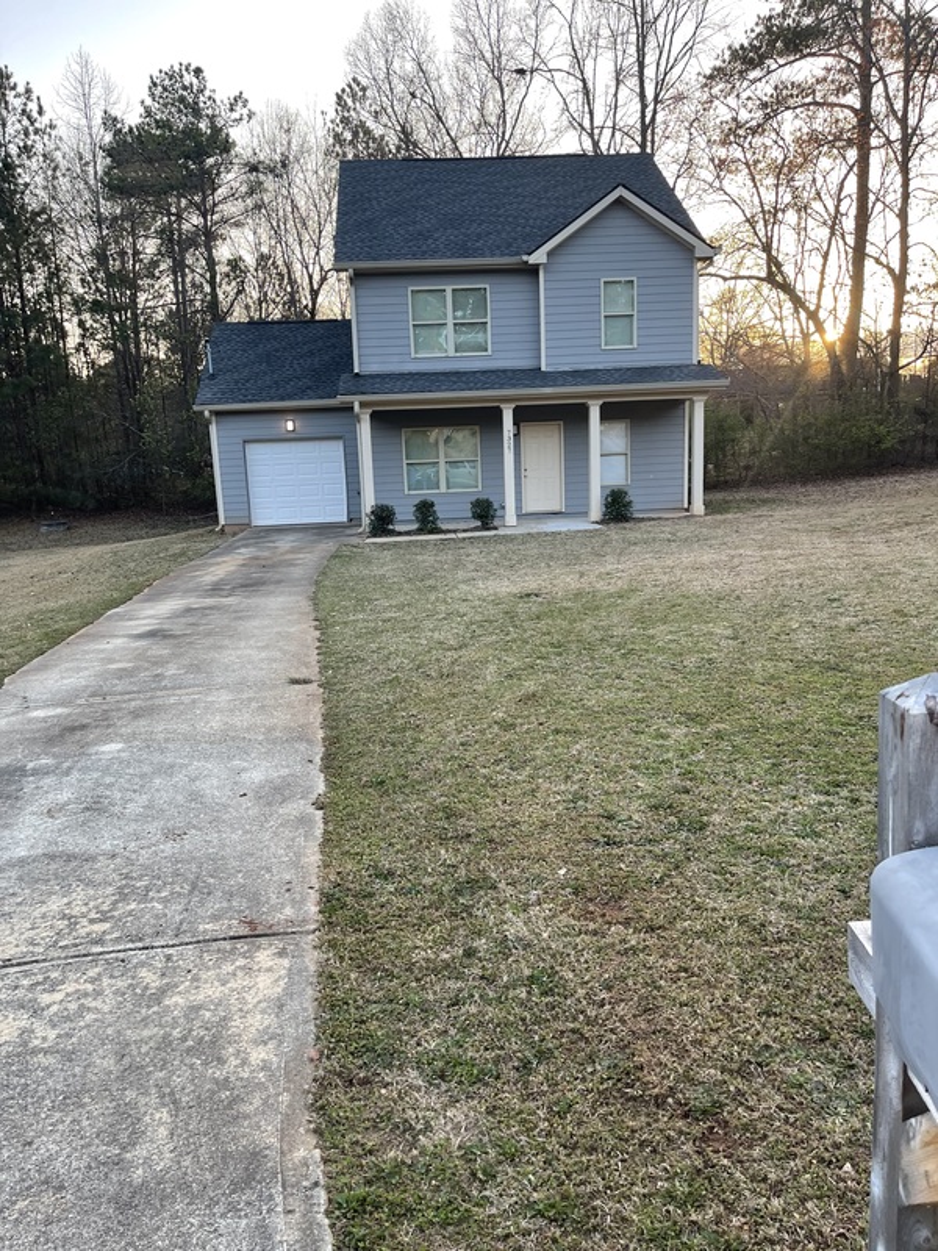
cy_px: 626
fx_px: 903
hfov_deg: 54.9
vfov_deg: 69.4
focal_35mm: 25
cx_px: 469
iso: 32
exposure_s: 1/155
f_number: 1.6
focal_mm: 5.1
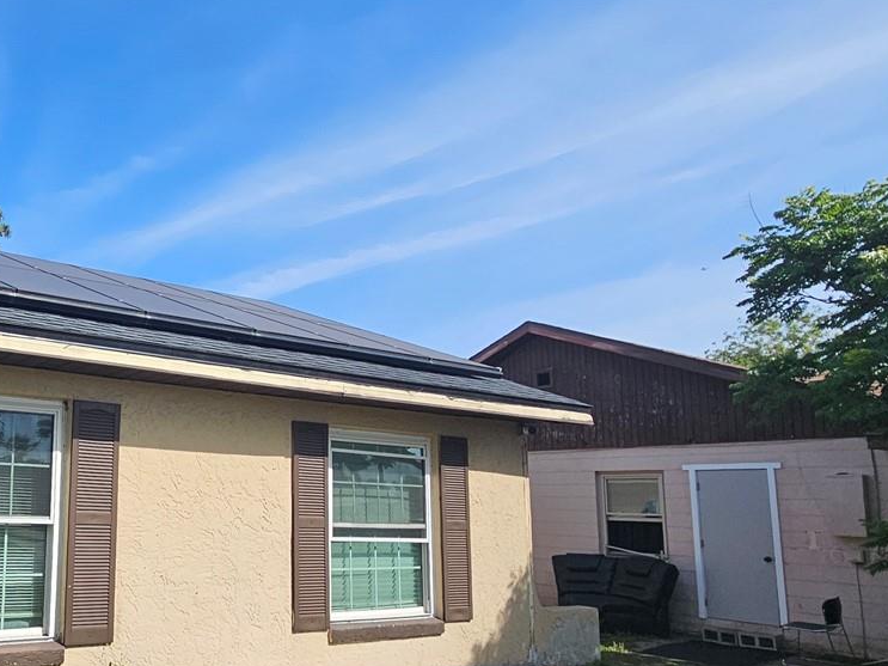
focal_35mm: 28
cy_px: 384
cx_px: 98
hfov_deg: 55.5
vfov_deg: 49.6
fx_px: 718
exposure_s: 1/2730
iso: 50
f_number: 2.2
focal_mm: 2.2
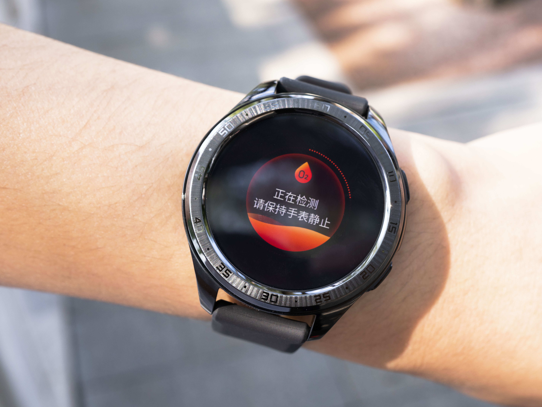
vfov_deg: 31.5
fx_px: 720
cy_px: 212
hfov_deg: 41.2
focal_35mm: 46
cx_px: 267
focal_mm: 35
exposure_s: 1/80
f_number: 9
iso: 640
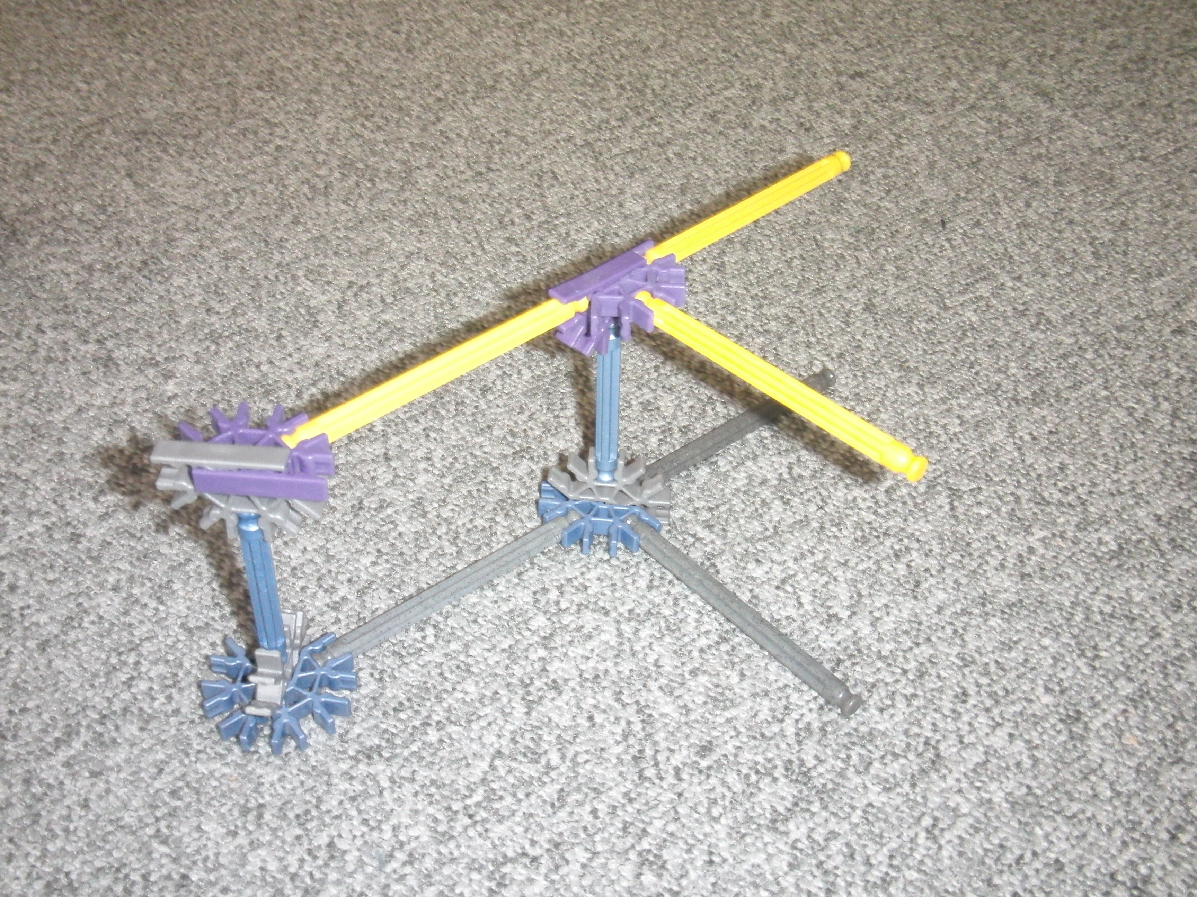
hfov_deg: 49.0
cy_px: 448
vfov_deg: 37.7
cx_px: 598
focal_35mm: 38
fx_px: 1314
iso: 400
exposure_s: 1/40
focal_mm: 6.66
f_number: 3.9
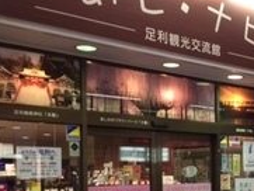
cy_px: 176
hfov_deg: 28.4
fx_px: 470
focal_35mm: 64
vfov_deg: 22.4
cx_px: 254
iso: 80
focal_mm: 4.15
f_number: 2.2
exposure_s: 1/30
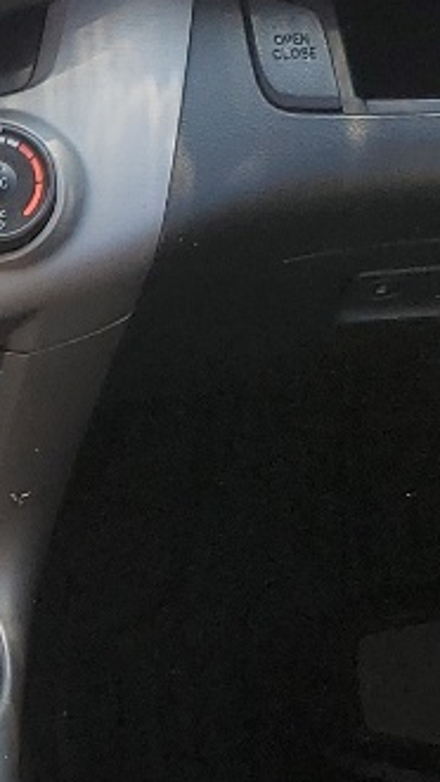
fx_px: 2844
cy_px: 711
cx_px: -350
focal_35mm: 137
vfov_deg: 15.5
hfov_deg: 8.5
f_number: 1.5
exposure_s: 1/149
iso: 50
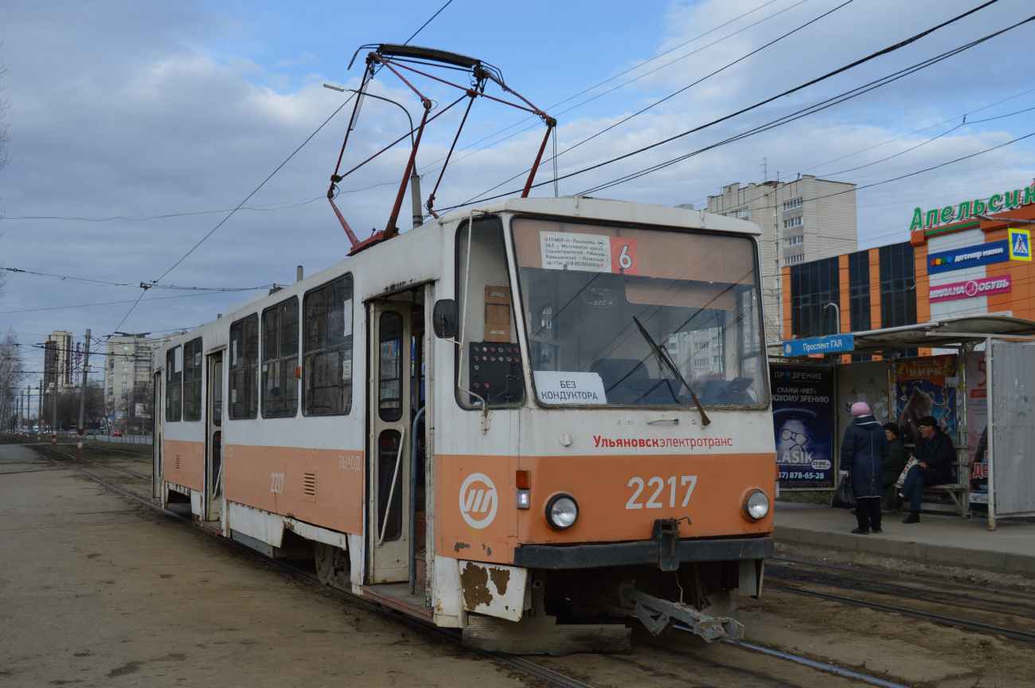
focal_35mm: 36
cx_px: 518
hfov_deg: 53.2
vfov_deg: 36.8
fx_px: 1034
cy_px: 344
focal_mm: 24
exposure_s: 1/500
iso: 100
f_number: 5
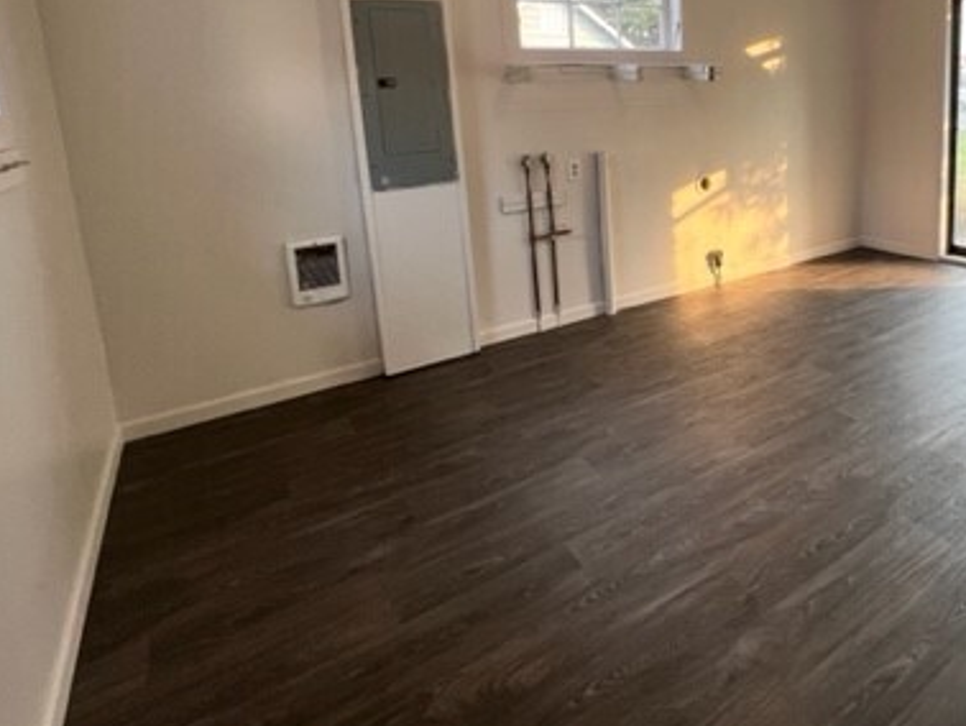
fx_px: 614
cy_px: 192
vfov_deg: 58.3
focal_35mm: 22
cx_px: 746
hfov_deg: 70.2
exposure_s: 1/99
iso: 64
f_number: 1.8
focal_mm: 1.57
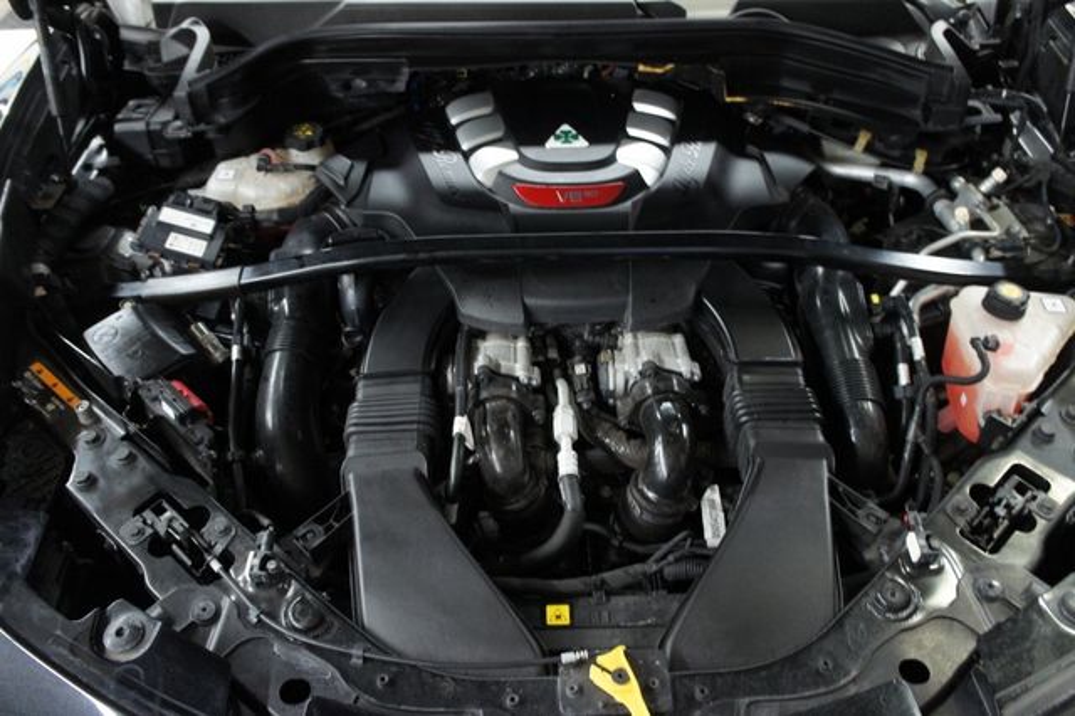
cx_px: 538
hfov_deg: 64.6
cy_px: 358
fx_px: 851
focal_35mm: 28
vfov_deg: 45.6
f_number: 3.5
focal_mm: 19
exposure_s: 1/30
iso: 1600
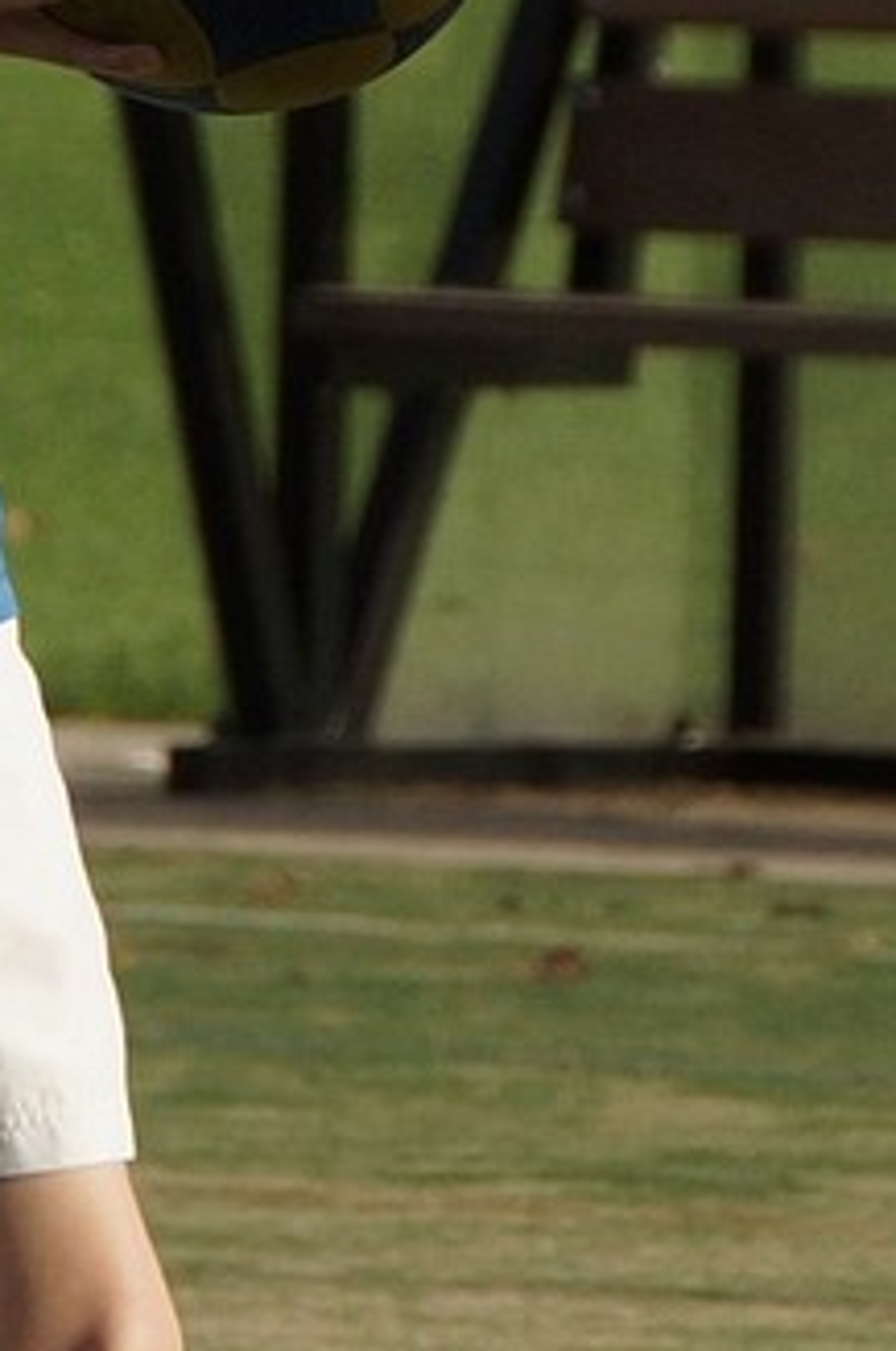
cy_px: 442
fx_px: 24604
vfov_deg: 3.1
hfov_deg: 2.1
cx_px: -21
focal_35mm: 657
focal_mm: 140
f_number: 8
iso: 200
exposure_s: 1/800
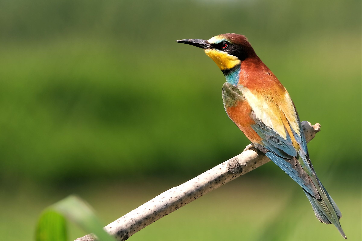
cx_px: 181
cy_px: 120
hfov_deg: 3.9
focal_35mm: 529
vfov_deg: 2.6
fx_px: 5319
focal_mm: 352.9
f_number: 8
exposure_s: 1/125
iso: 80
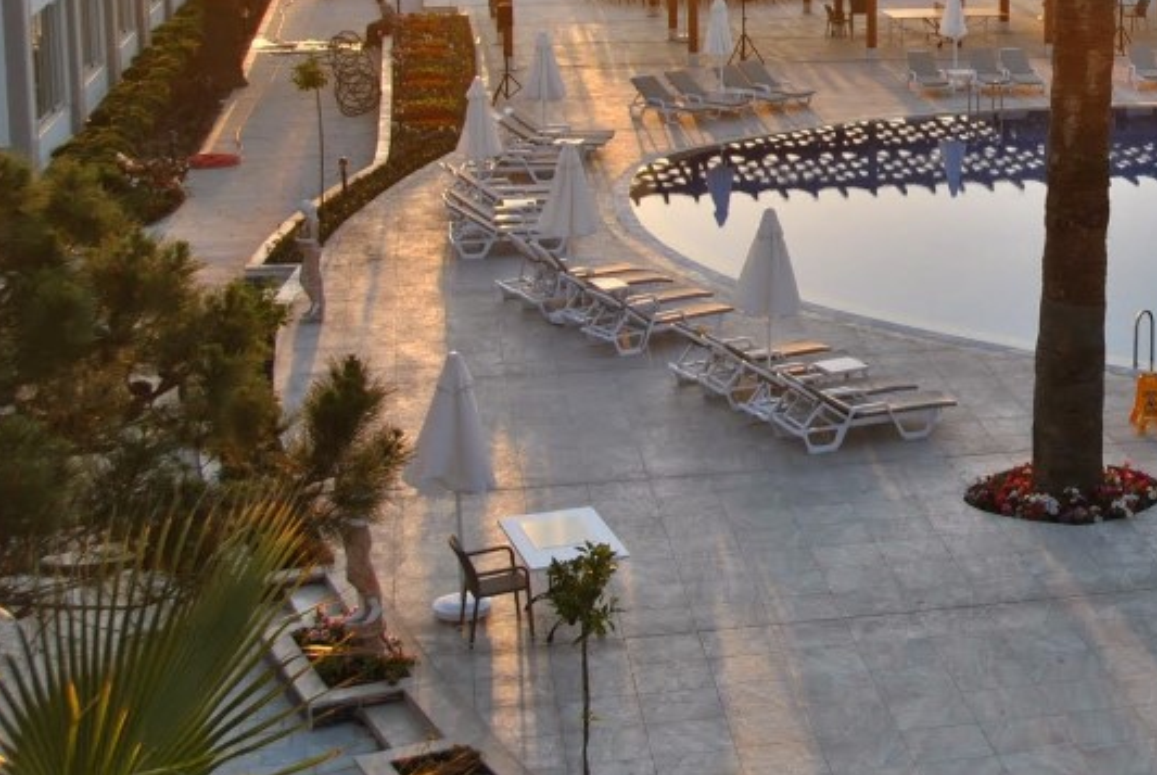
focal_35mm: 71
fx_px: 2285
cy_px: 82
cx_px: 1180
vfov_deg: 18.9
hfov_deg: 26.7
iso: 100
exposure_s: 1/200
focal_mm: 22
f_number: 5
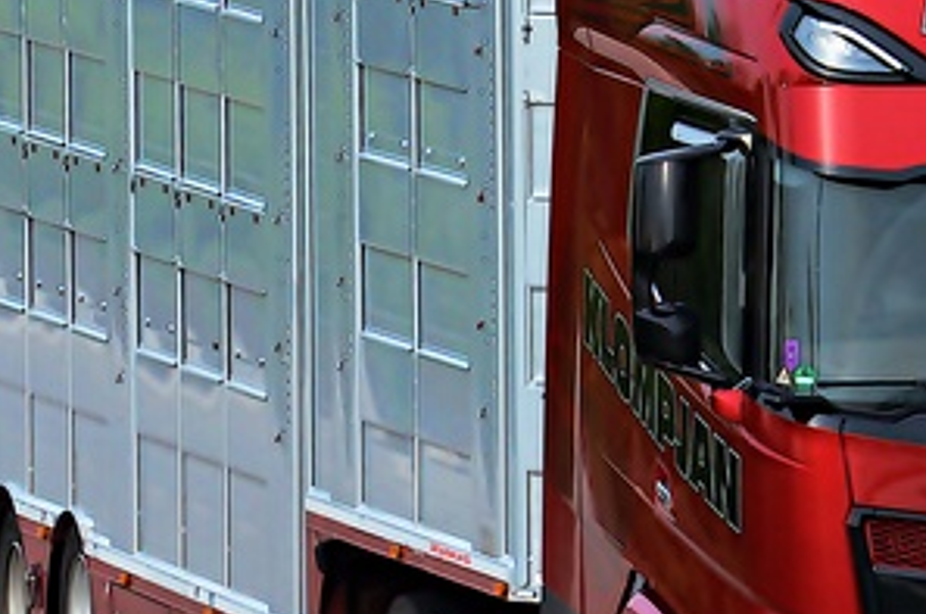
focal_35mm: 728
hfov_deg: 2.8
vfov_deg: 1.9
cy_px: 262
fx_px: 18695
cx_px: 695
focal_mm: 180
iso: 1600
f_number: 8
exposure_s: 1/640
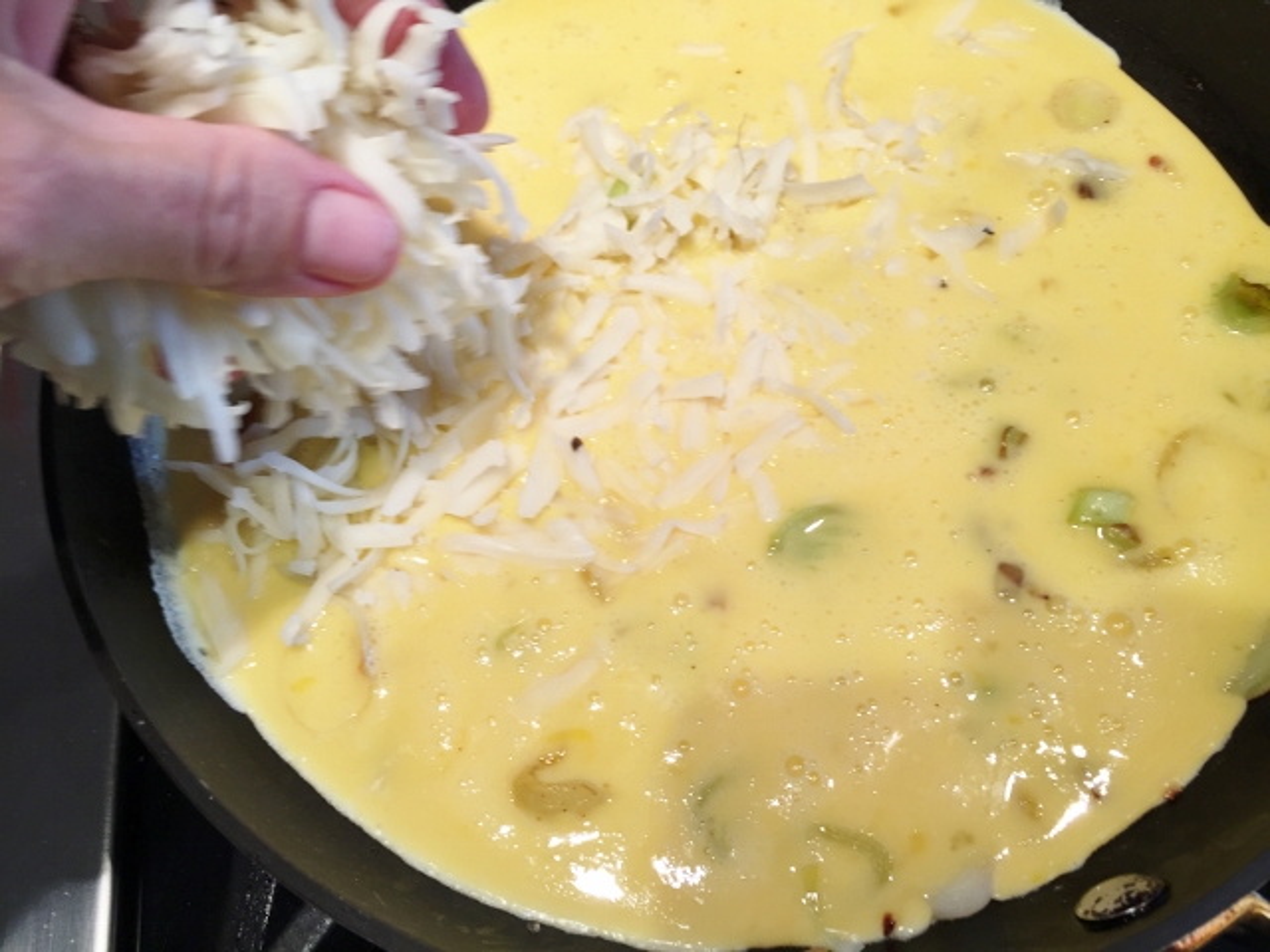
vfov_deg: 48.2
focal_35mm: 29
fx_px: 1064
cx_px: 635
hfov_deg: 61.7
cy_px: 476
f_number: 2.2
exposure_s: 1/40
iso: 32
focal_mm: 4.15
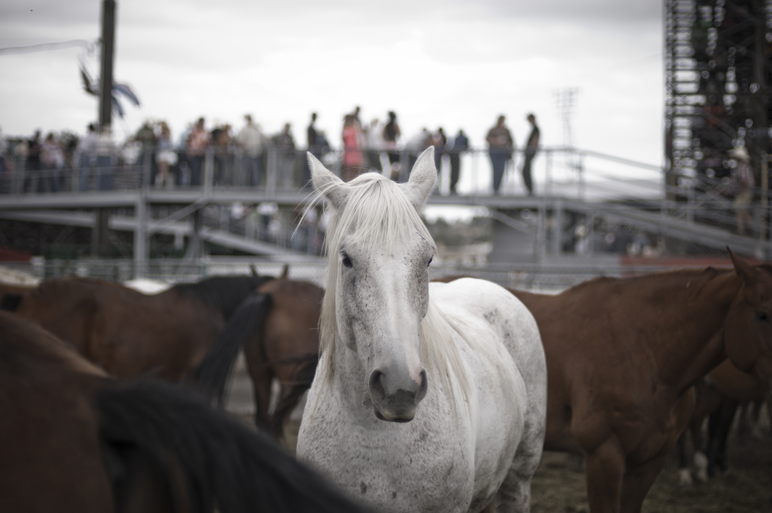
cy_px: 256
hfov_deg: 27.0
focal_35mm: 75
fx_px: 1606
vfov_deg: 18.1
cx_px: 386
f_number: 1.4
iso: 100
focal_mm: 50
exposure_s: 1/500
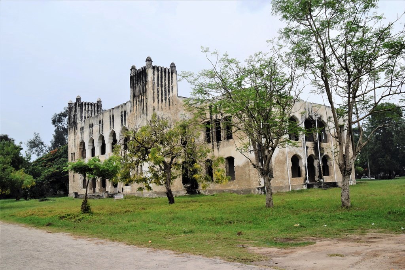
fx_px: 354
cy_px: 135
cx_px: 202
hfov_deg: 59.5
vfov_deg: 41.7
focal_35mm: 32
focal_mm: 21
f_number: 8
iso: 200
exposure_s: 1/320
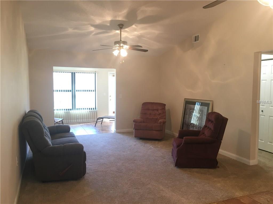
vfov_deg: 48.2
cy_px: 102
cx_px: 136
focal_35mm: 29
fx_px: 229
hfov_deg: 61.7
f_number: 2.2
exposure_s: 1/30
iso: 80
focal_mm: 4.15
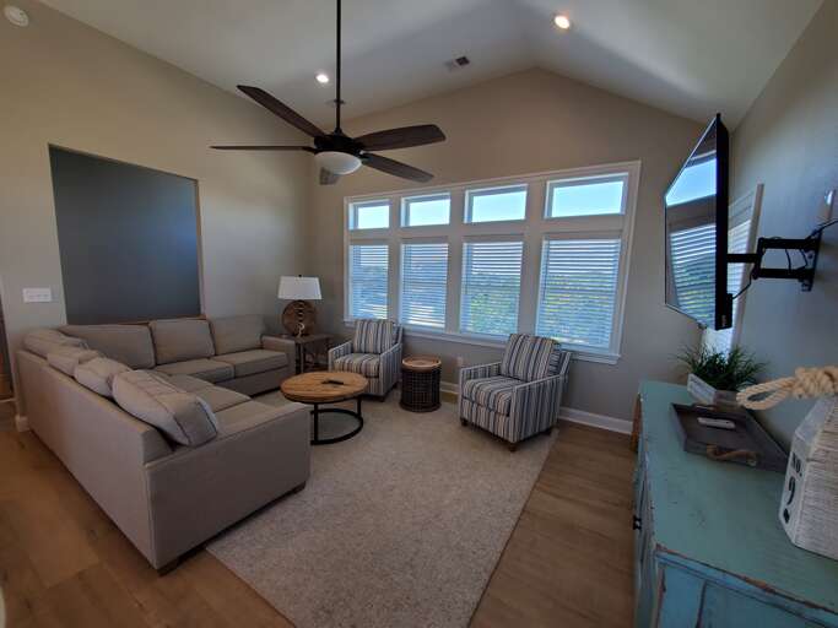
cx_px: 419
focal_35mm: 13
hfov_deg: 106.2
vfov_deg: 89.9
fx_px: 315
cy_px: 314
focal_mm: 1.8
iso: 50
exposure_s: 1/59
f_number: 2.2
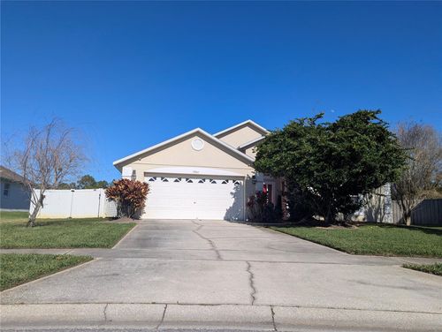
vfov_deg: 56.9
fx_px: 307
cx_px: 221
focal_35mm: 24
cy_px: 166
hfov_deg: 71.5
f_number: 1.85
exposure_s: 1/4525
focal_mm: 6.81
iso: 49
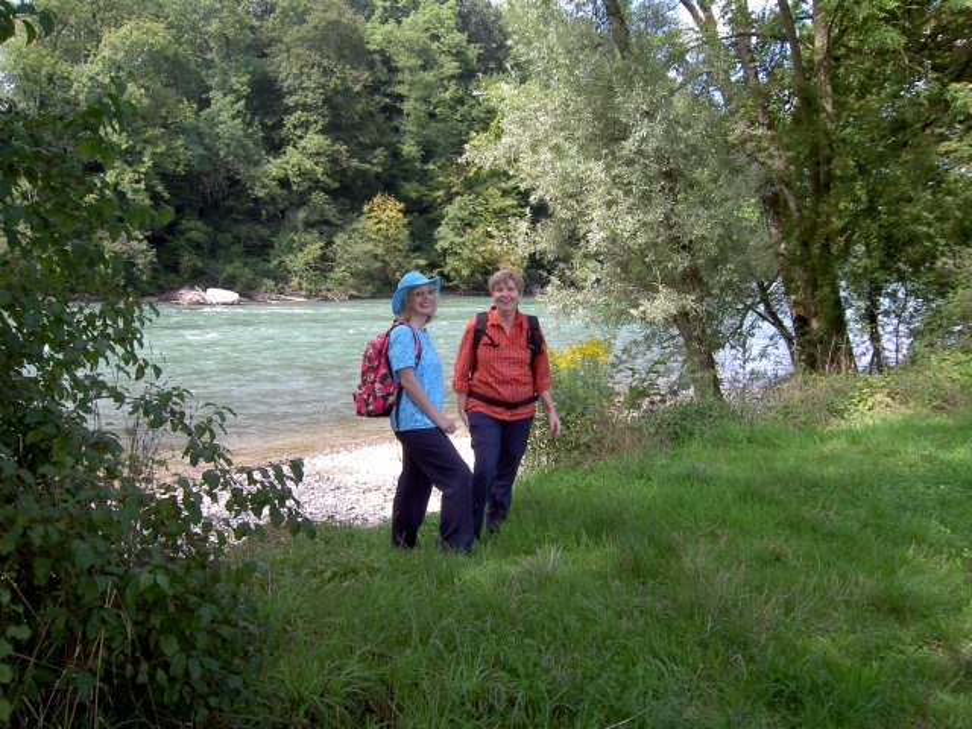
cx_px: 486
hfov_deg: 54.0
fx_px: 955
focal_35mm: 34
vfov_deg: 41.8
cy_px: 364
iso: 50
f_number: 4.7
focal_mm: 5.6
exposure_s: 1/100
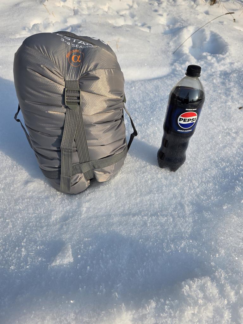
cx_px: 122
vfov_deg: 73.9
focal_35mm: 23
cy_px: 162
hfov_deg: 58.9
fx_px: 215
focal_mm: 6.3
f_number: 1.7
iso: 80
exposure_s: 1/5153
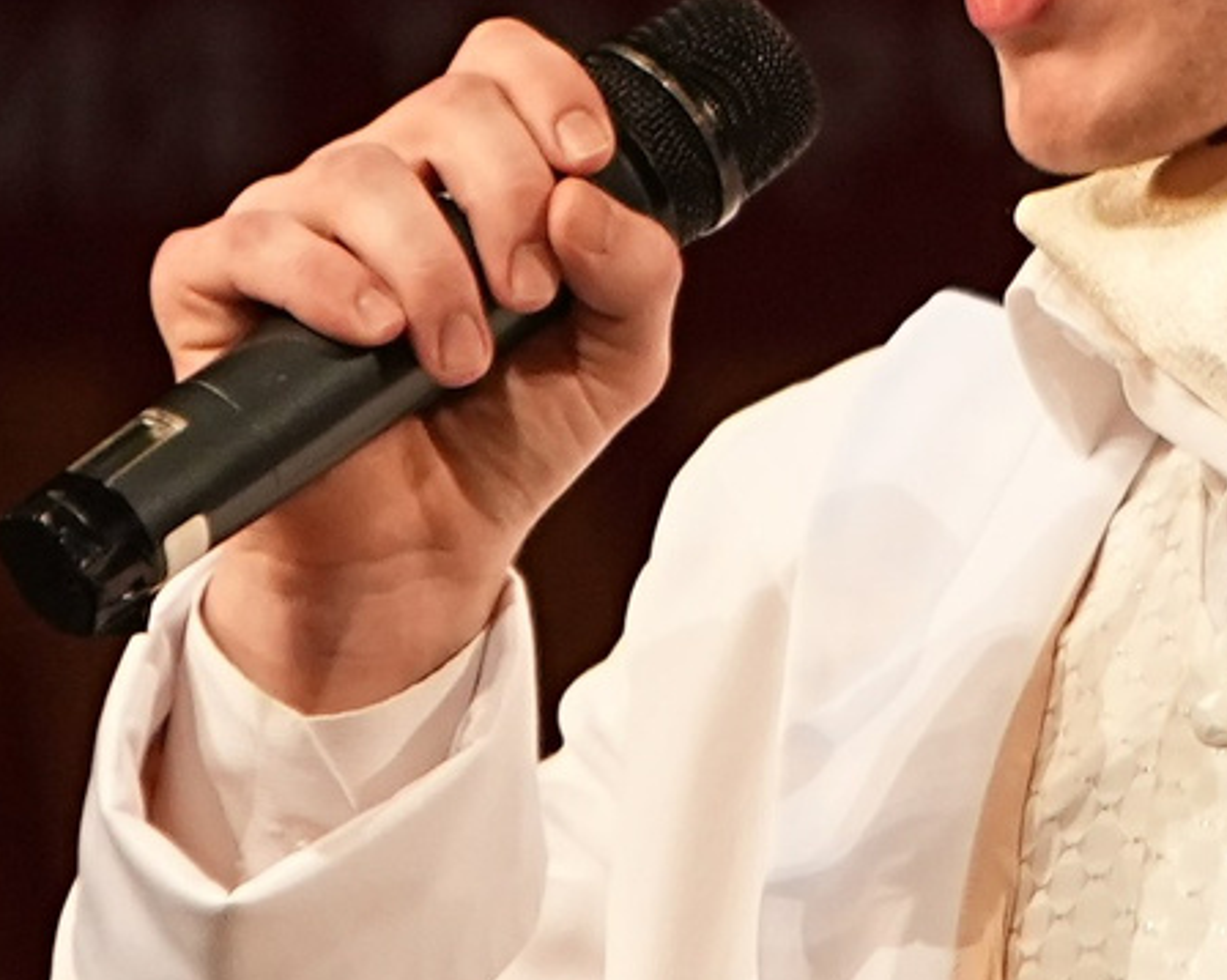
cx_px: 852
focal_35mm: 1405
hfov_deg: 1.4
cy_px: 442
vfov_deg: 1.1
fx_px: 51000
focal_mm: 175
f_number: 2.8
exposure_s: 1/250
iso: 1000
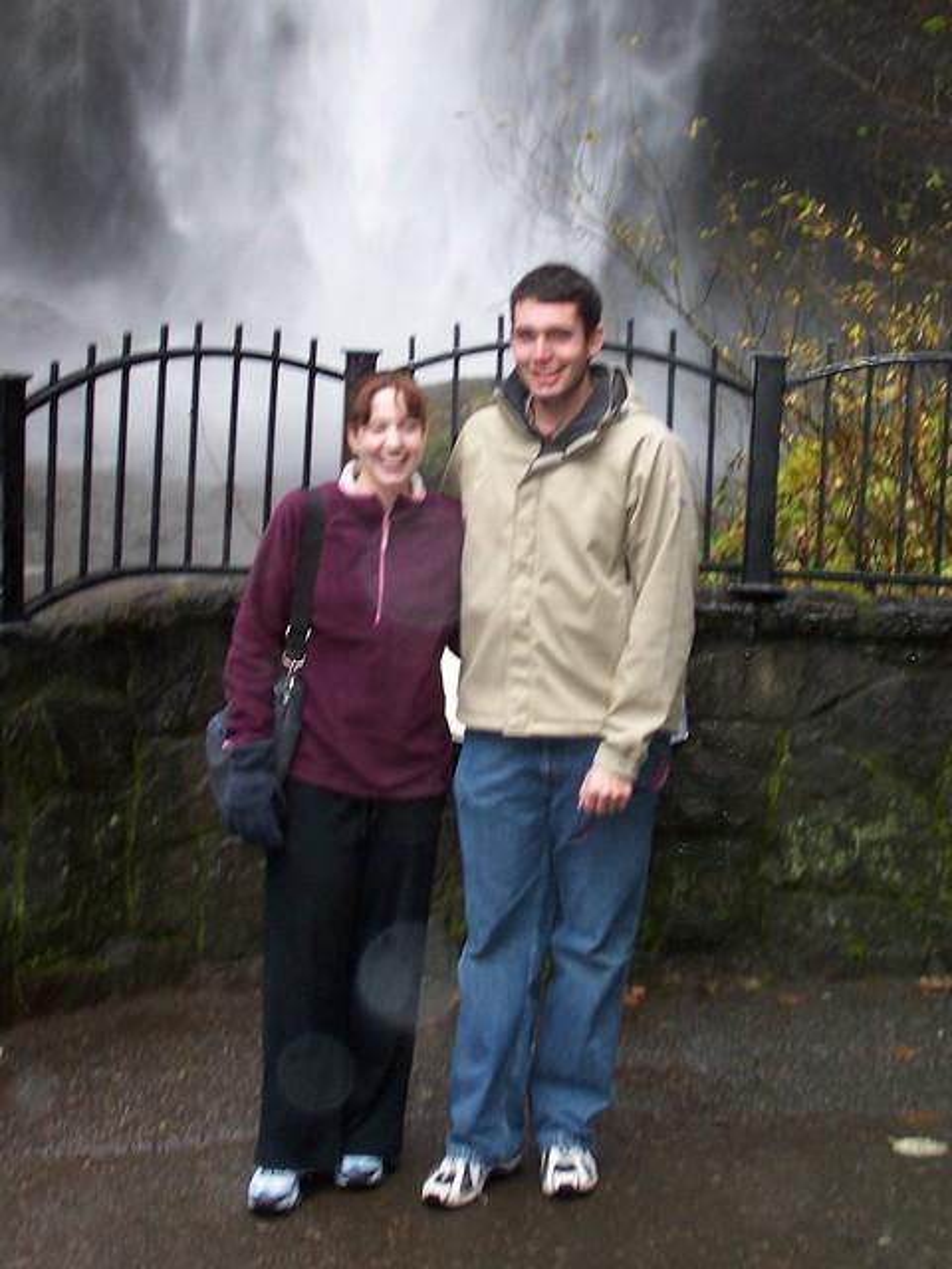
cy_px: 634
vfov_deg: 27.4
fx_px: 2603
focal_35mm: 71
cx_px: 476
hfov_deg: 20.7
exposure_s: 1/90
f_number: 4
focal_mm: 10.8
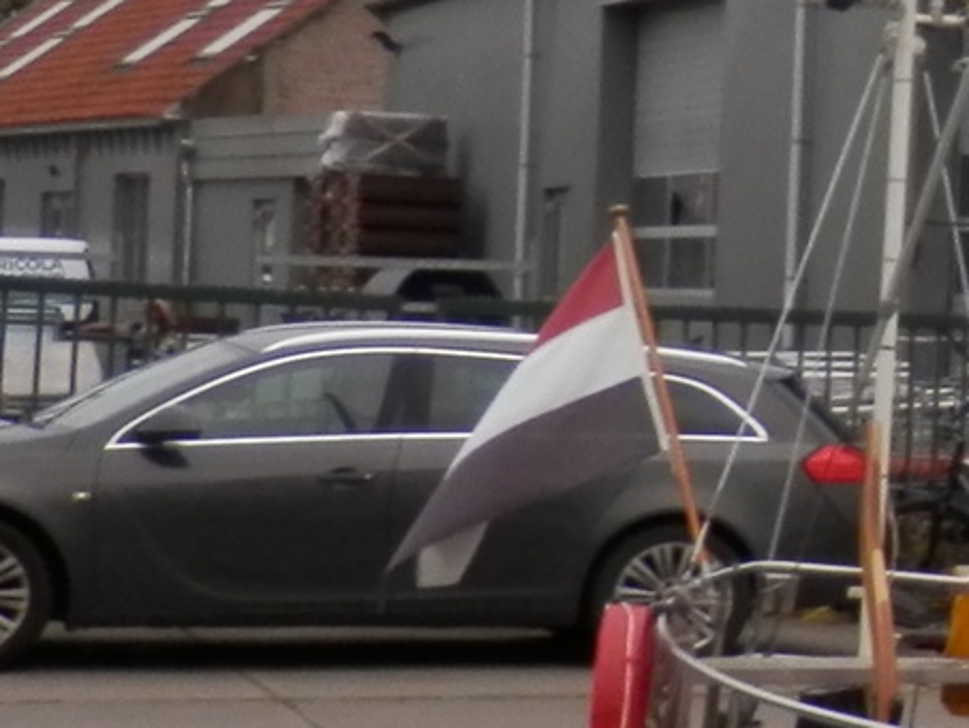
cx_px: 2291
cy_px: 329
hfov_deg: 11.8
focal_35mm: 138
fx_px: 3864
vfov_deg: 10.8
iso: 80
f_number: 3
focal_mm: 4.5
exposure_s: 1/400
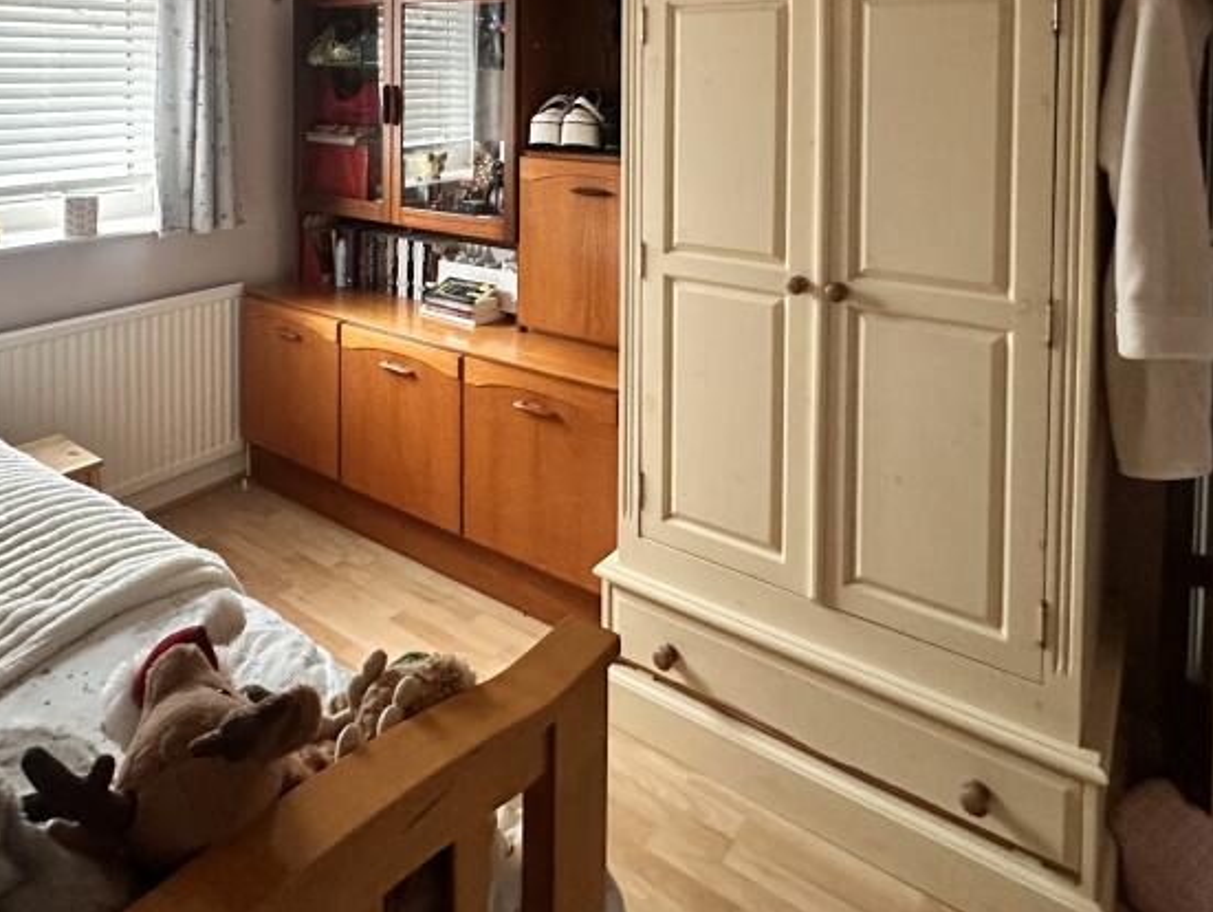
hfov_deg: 66.1
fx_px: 912
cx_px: 440
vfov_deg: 48.1
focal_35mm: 26
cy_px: 106
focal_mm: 2.22
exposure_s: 1/60
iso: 640
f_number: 2.2
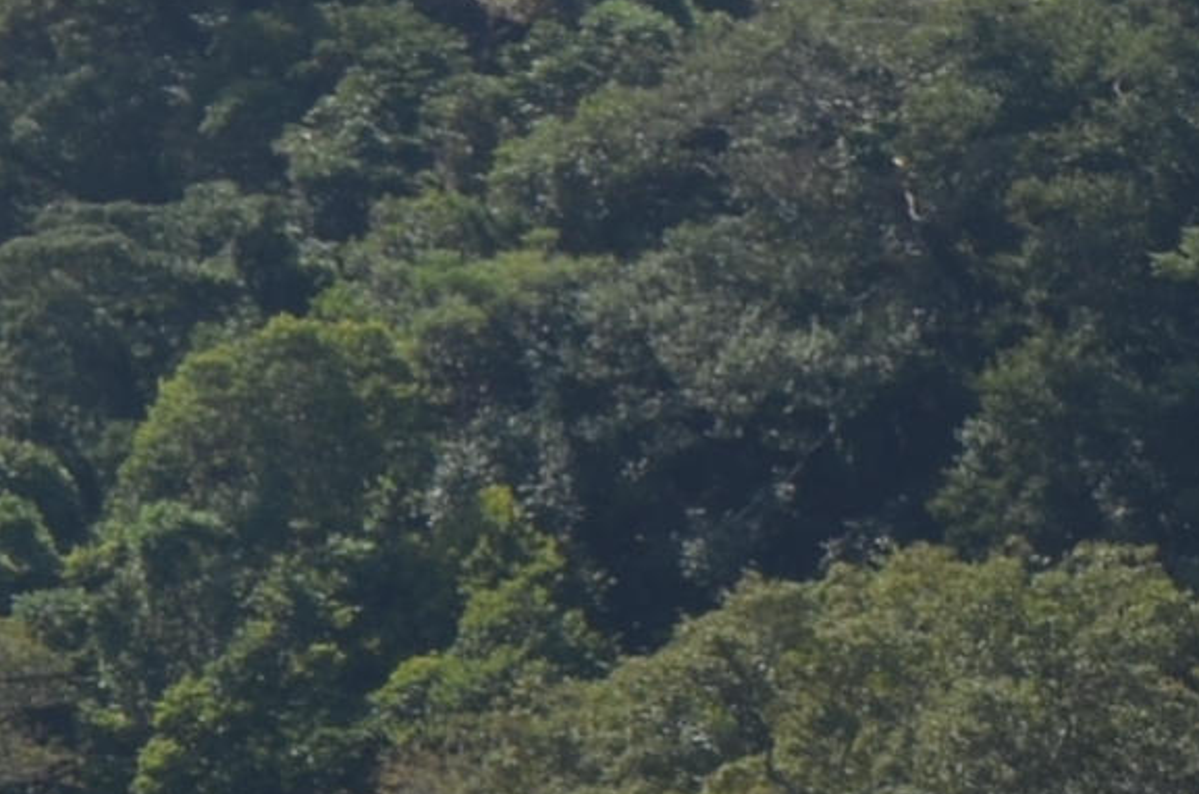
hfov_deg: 3.9
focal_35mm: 528
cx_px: 2791
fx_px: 17553
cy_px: 688
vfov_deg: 2.6
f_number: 8
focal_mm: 55
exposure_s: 1/250
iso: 100
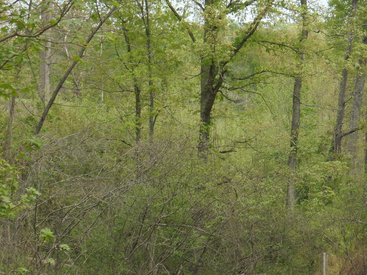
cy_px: 135
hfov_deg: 14.7
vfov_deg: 11.1
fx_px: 1421
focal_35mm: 134
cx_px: 192
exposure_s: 1/200
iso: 100
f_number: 5.6
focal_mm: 21.8
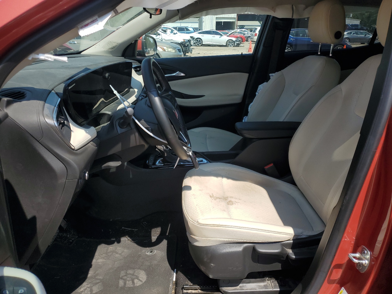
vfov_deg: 53.1
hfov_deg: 67.3
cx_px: 196
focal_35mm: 26
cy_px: 147
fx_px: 294
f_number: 1.5
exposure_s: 1/2500
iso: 50
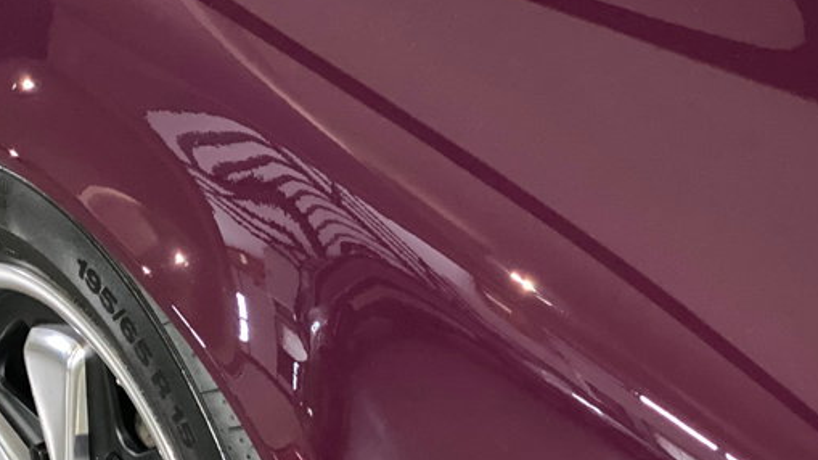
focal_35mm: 114
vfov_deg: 10.6
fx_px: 2472
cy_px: 413
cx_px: 598
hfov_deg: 18.7
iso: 400
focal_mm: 6
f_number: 2
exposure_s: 1/15
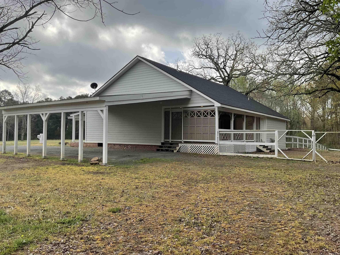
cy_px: 128
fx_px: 285
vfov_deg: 48.2
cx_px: 170
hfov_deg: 61.7
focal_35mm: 29
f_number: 1.8
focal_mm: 3
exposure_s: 1/1168
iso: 16
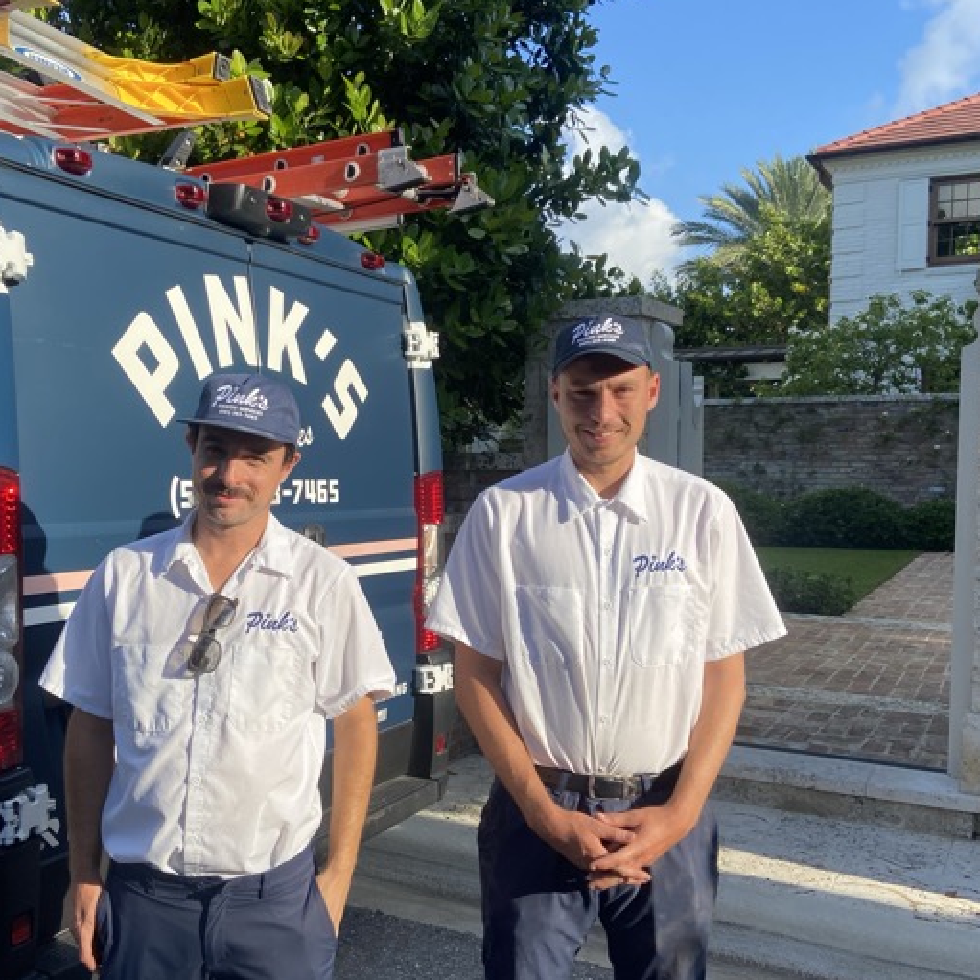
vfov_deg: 46.0
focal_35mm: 36
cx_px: 387
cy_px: 524
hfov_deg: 45.8
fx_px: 1153
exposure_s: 1/1701
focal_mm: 4.25
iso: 32
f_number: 1.8
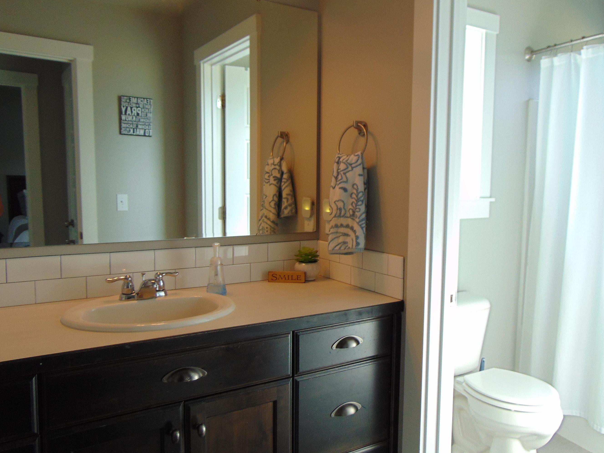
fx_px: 506
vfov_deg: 48.2
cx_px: 324
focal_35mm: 29
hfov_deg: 61.6
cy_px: 232
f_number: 3
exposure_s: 1/30
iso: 80
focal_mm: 4.5
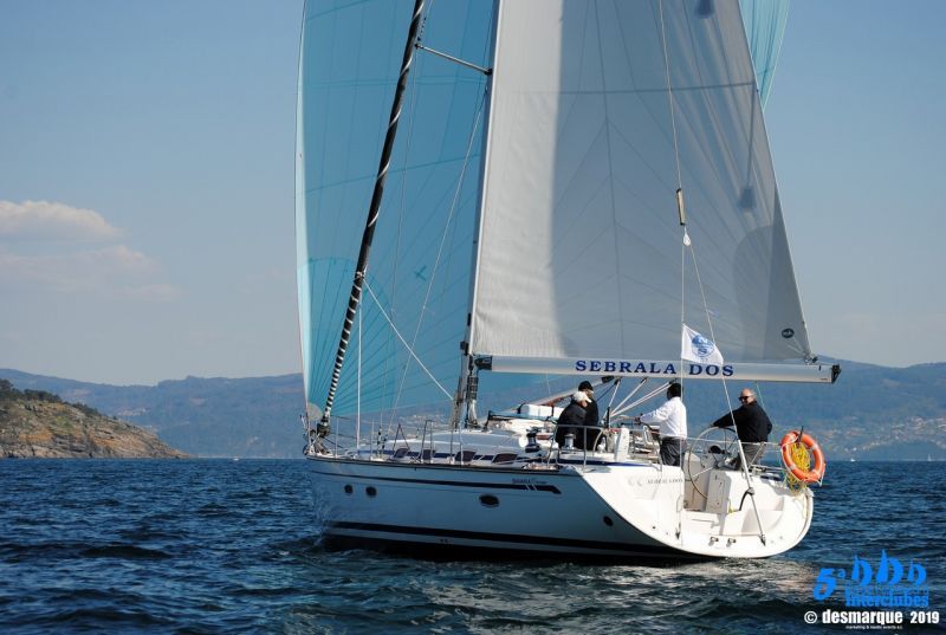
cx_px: 473
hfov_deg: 20.9
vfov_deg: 14.1
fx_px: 2567
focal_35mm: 98
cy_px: 318
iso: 100
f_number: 6.3
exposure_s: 1/640
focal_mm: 65
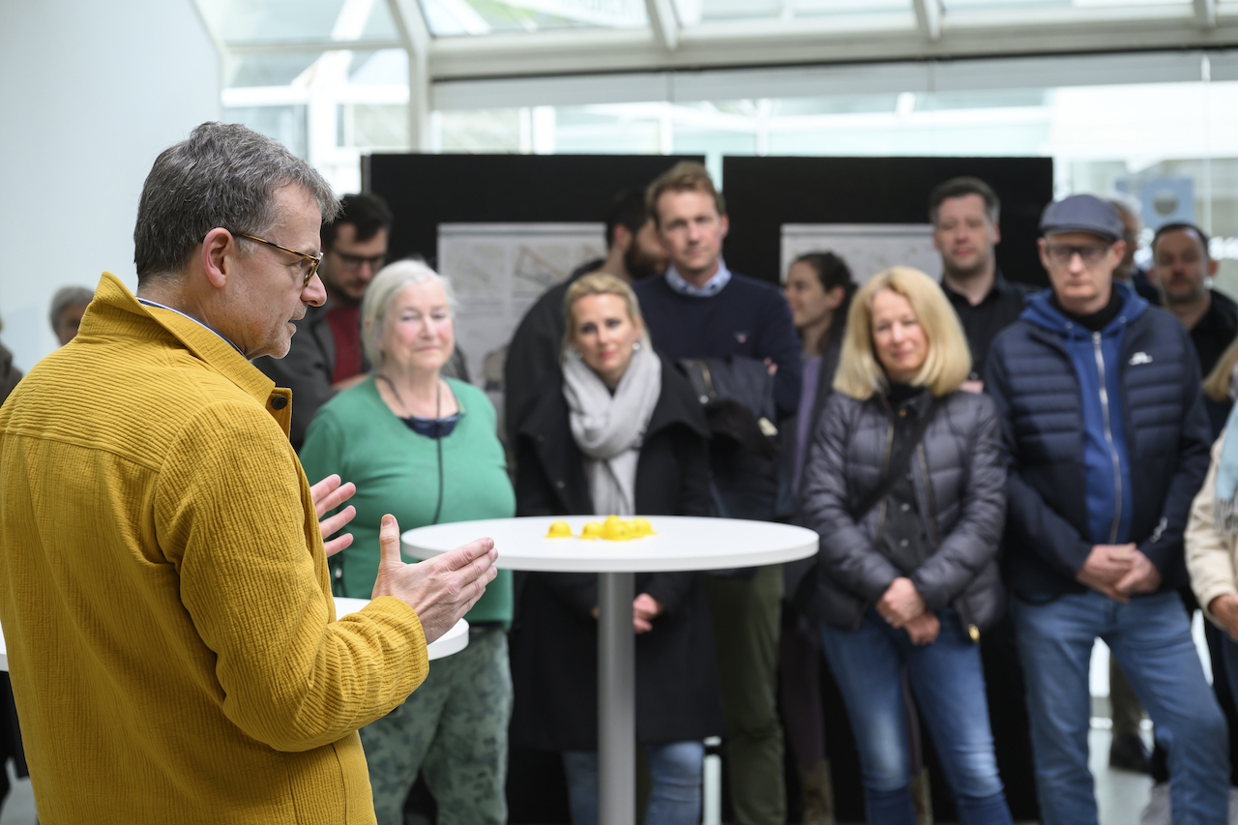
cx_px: 619
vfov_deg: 15.9
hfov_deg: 23.6
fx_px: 2957
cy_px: 412
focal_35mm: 86
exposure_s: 1/200
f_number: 5
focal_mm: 86
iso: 640
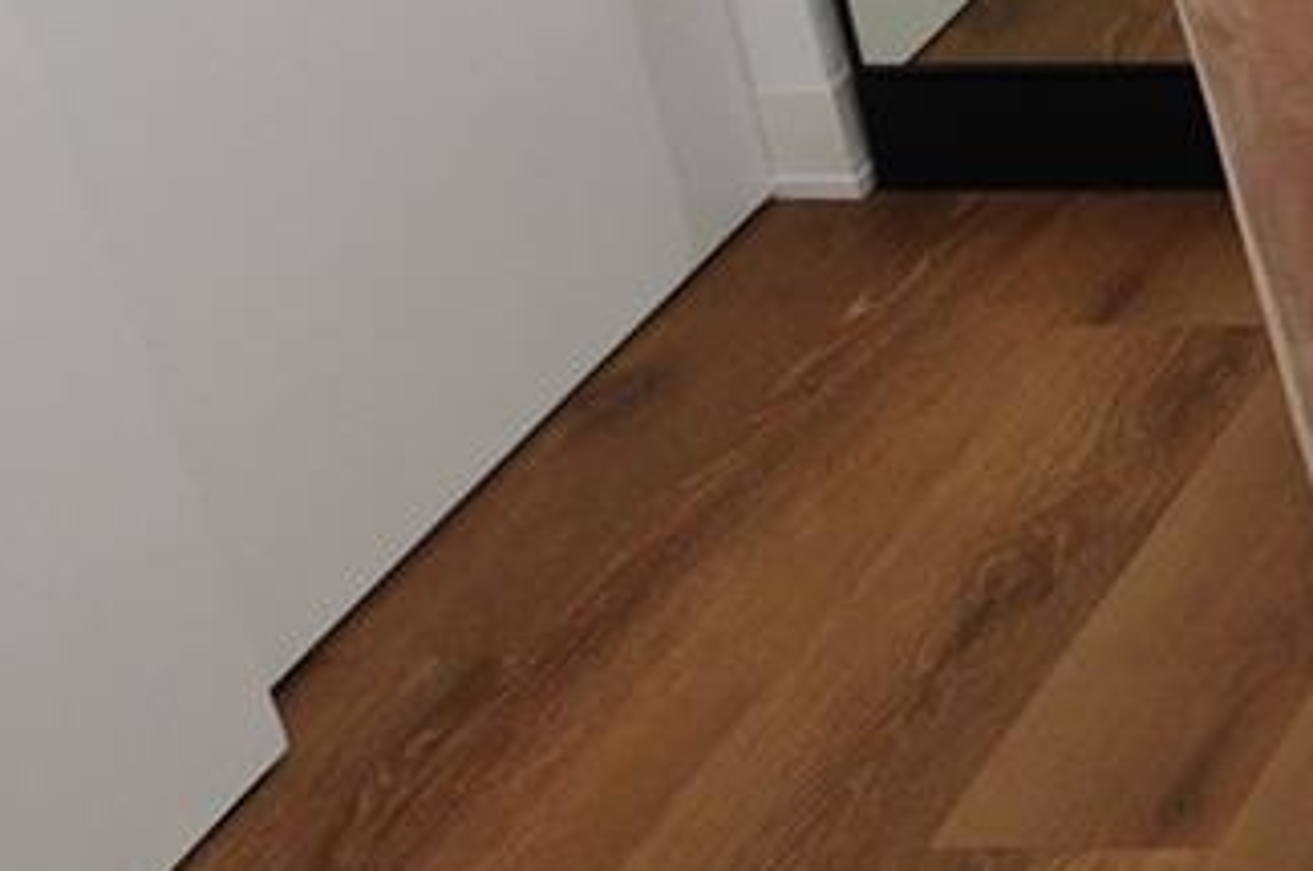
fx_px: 3241
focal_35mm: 89
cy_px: -361
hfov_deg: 16.3
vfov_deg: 14.5
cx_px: 2772
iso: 400
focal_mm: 12
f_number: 8
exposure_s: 1/60
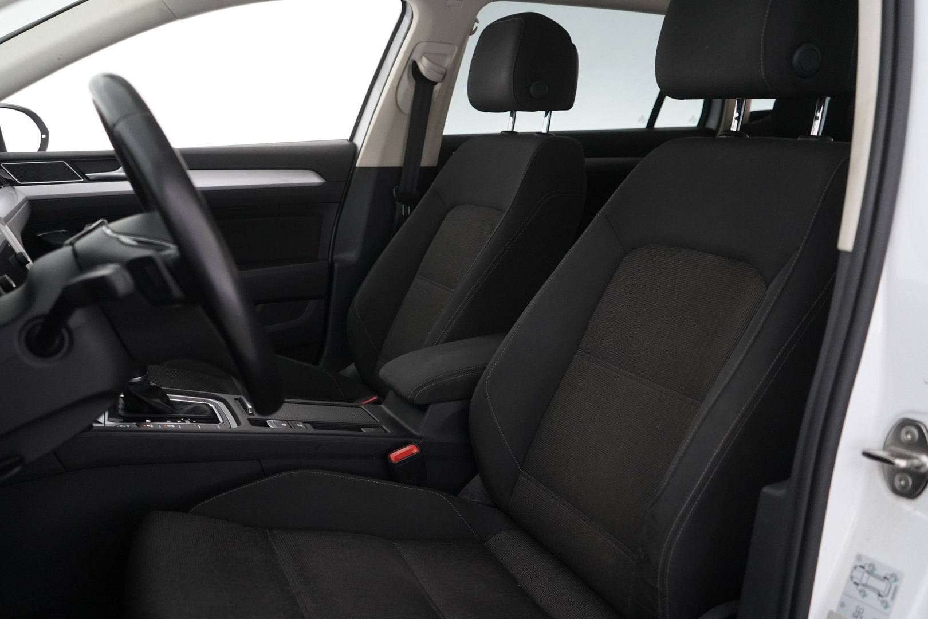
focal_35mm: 32
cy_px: 310
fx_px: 825
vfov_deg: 41.1
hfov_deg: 58.7
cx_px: 464
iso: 4000
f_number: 4
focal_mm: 32
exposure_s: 1/60
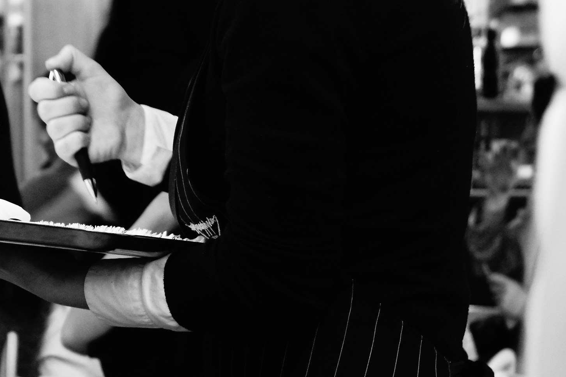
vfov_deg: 10.0
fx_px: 2150
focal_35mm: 137
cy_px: 312
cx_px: 124
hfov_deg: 14.9
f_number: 5.6
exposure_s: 1/80
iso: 1600
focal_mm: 55
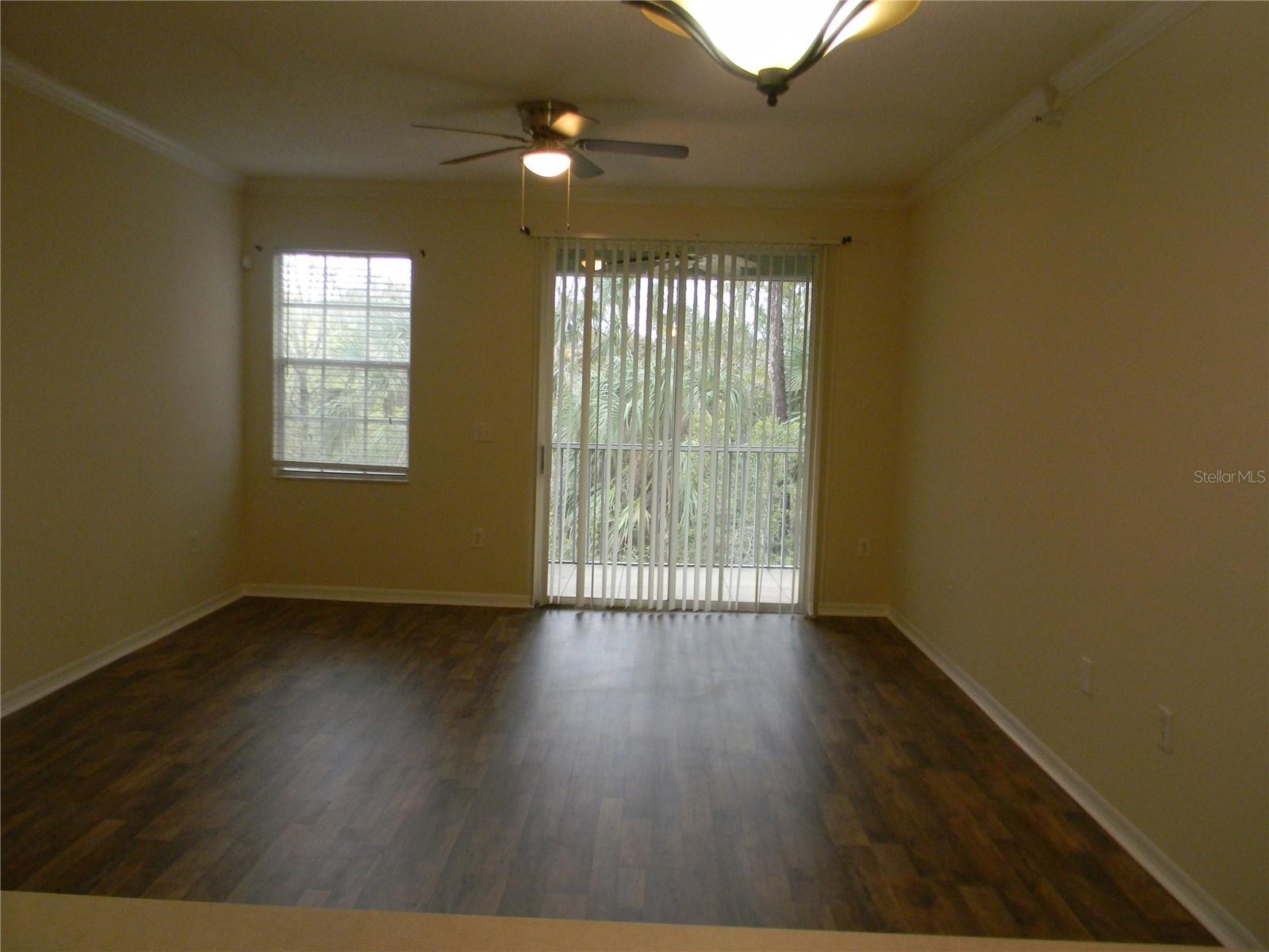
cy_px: 476
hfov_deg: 63.4
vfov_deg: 49.7
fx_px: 1026
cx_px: 634
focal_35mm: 28
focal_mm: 5
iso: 288
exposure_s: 1/30
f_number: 3.5
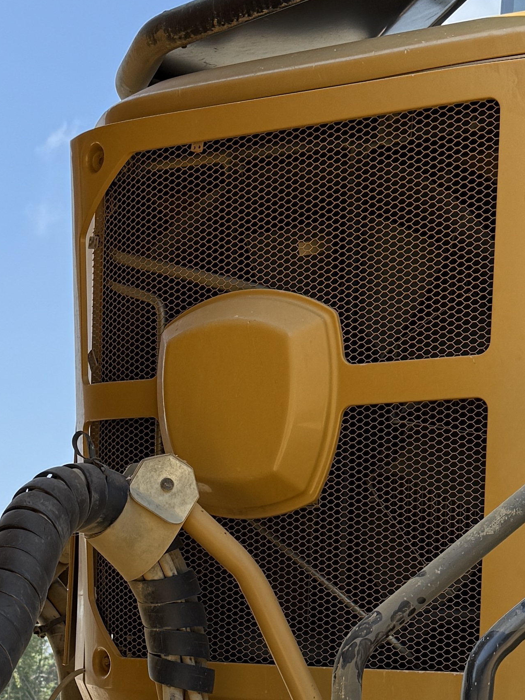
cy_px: 677
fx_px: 1618
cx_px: 177
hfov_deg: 18.4
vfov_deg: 23.5
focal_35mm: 80
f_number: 1.78
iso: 80
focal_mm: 6.76
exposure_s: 1/1855
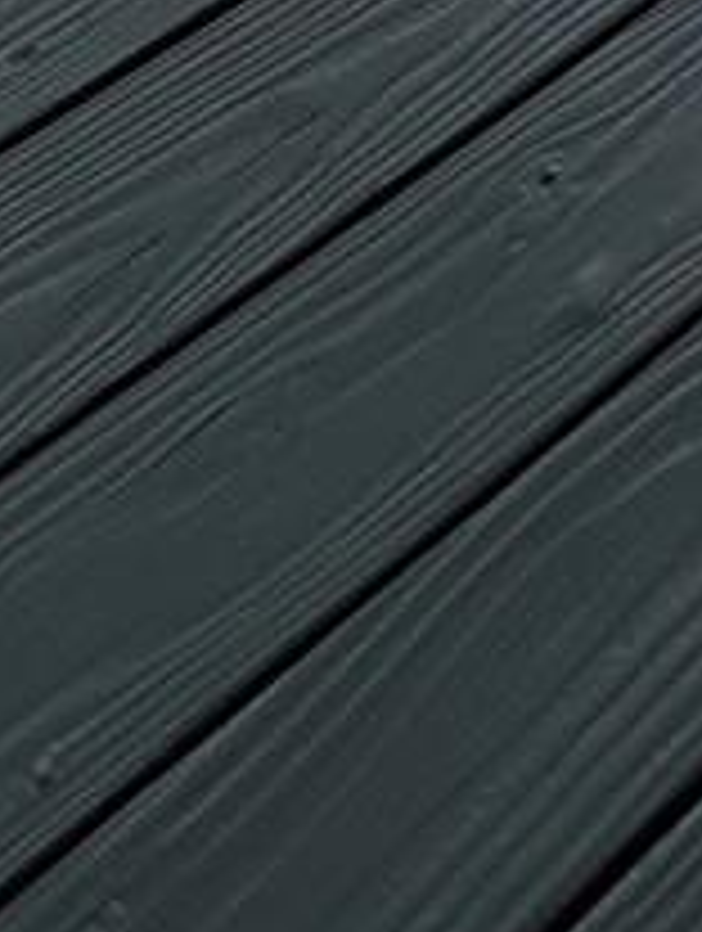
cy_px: -1729
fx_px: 2183
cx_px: 320
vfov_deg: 12.3
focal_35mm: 81
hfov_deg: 18.3
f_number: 2.2
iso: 50
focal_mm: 2.22
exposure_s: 1/711
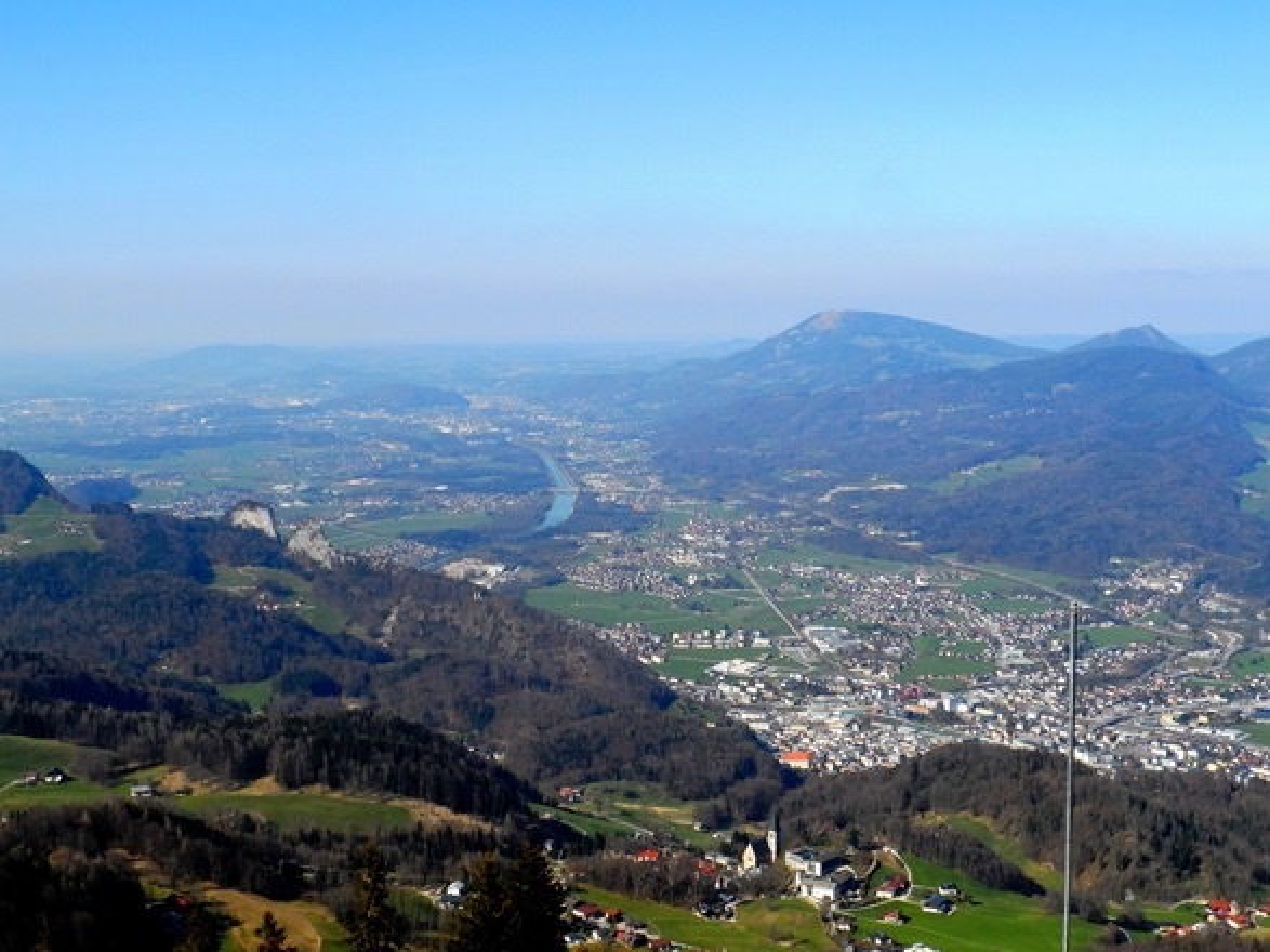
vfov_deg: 27.5
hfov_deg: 36.2
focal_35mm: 53
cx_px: 635
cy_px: 476
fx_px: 1944
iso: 80
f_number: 5.6
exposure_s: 1/350
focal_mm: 8.7
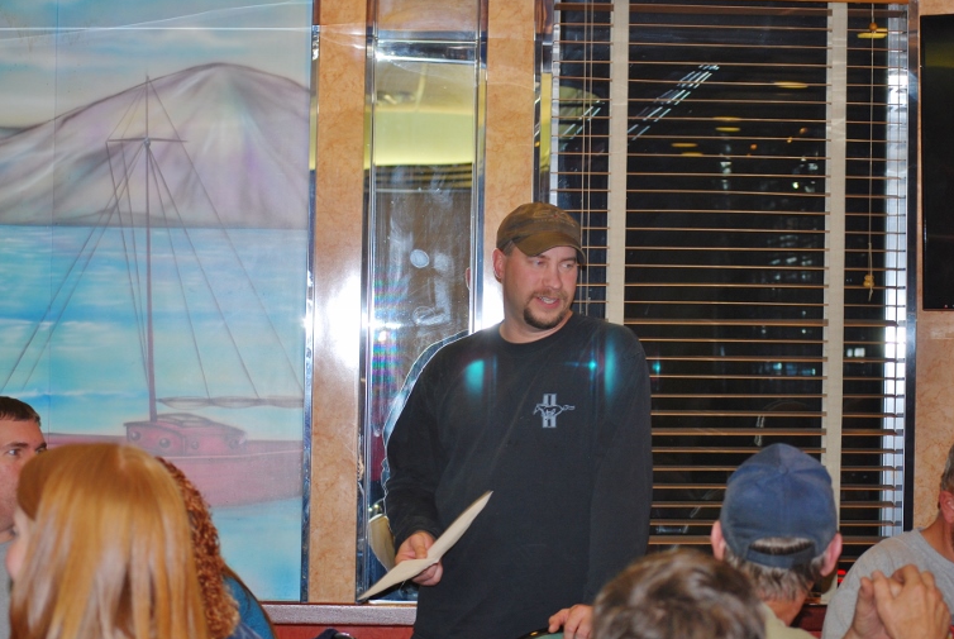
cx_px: 481
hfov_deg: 23.2
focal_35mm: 88
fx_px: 2323
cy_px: 321
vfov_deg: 15.7
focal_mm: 55
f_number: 4.2
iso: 200
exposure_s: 1/60
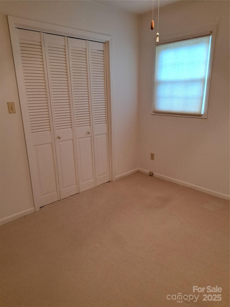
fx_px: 213
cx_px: 115
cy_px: 154
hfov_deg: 56.8
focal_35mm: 24
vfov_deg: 71.6
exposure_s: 1/60
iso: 200
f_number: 1.8
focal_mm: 5.23
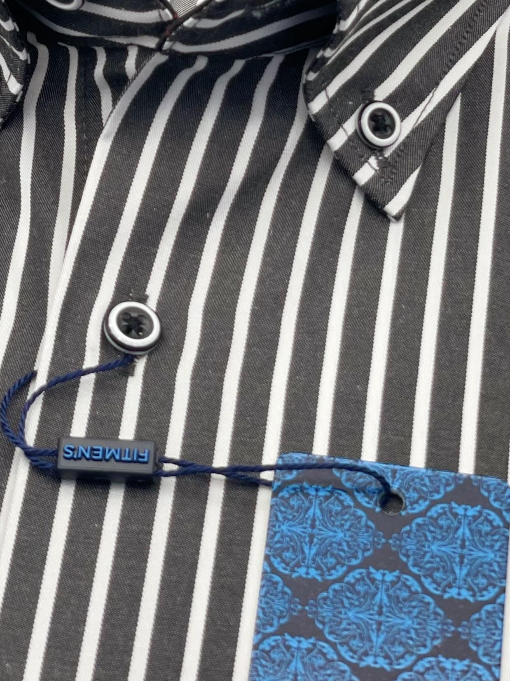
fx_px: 2495
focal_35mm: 127
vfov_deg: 15.5
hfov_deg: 11.6
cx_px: 115
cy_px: 174
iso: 50
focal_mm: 6
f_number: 2
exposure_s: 1/122
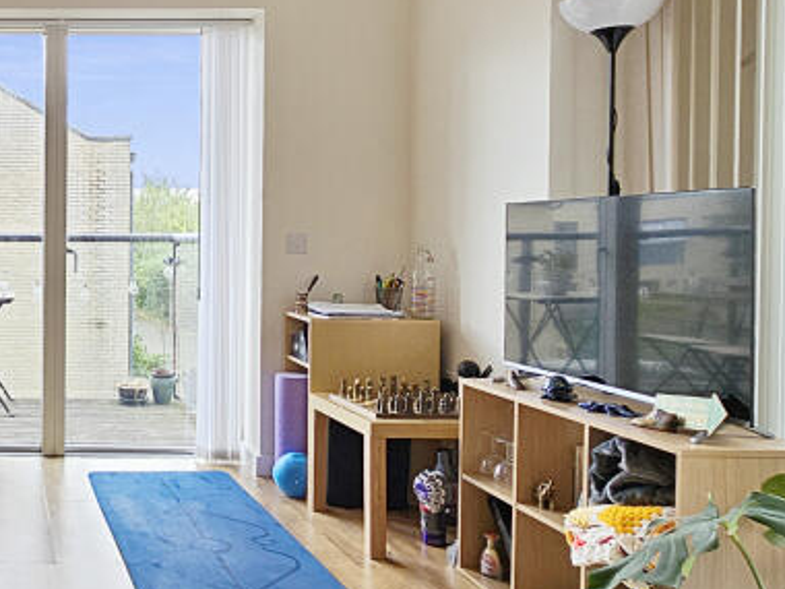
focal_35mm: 35
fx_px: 794
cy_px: 254
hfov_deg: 44.0
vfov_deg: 40.6
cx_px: -19
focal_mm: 2.2
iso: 50
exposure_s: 1/119
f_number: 2.2
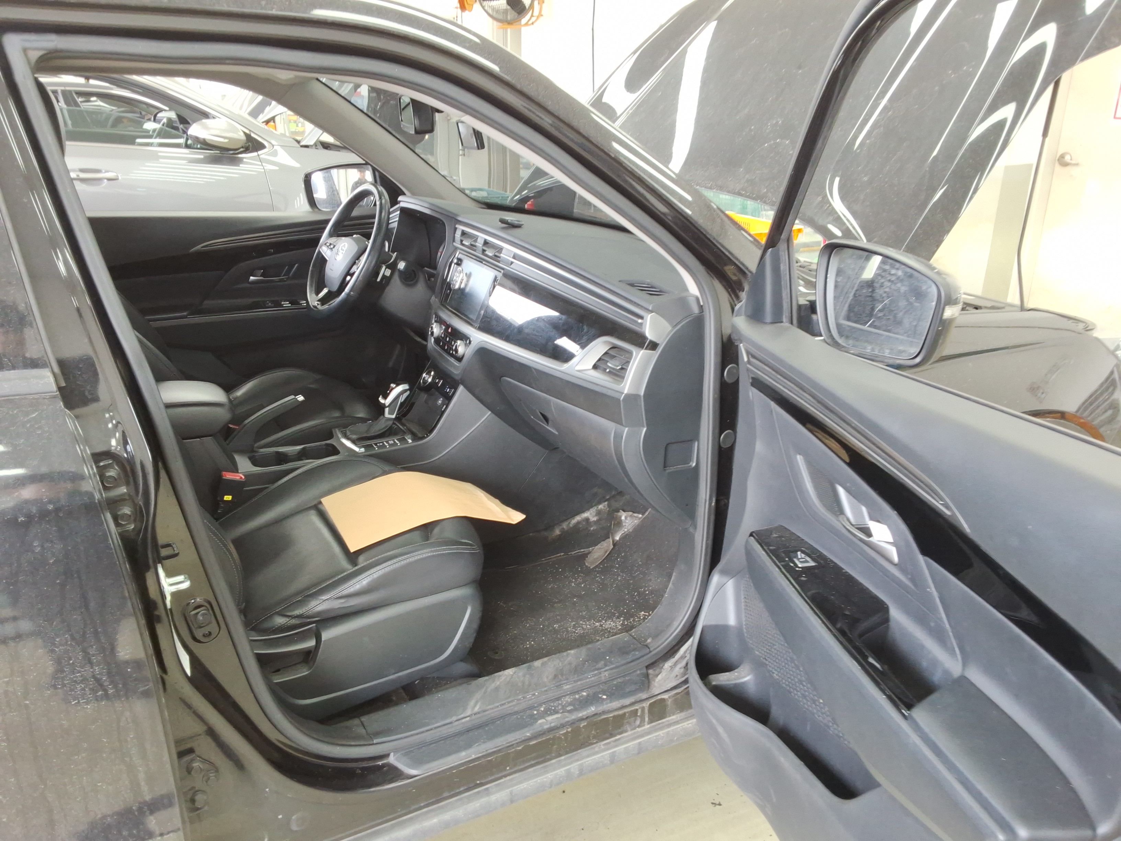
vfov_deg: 49.7
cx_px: 560
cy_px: 420
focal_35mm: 28
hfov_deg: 63.4
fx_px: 907
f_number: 1.9
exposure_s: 1/40
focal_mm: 2.91
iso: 51
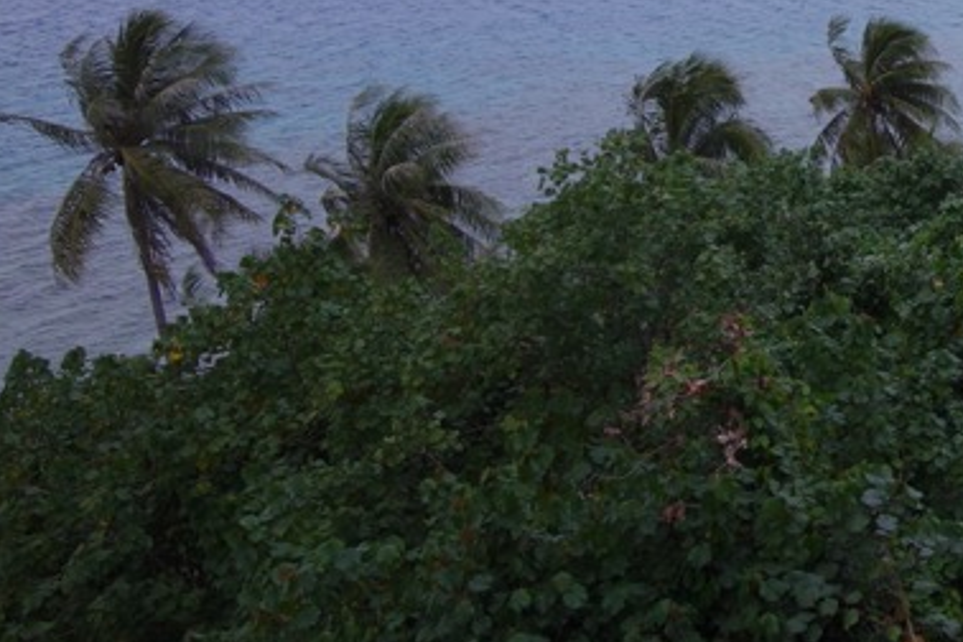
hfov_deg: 26.2
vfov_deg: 18.9
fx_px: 1846
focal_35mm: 69
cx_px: 1139
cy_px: -82
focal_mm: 10.63
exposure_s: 1/100
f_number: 2.5
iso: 125
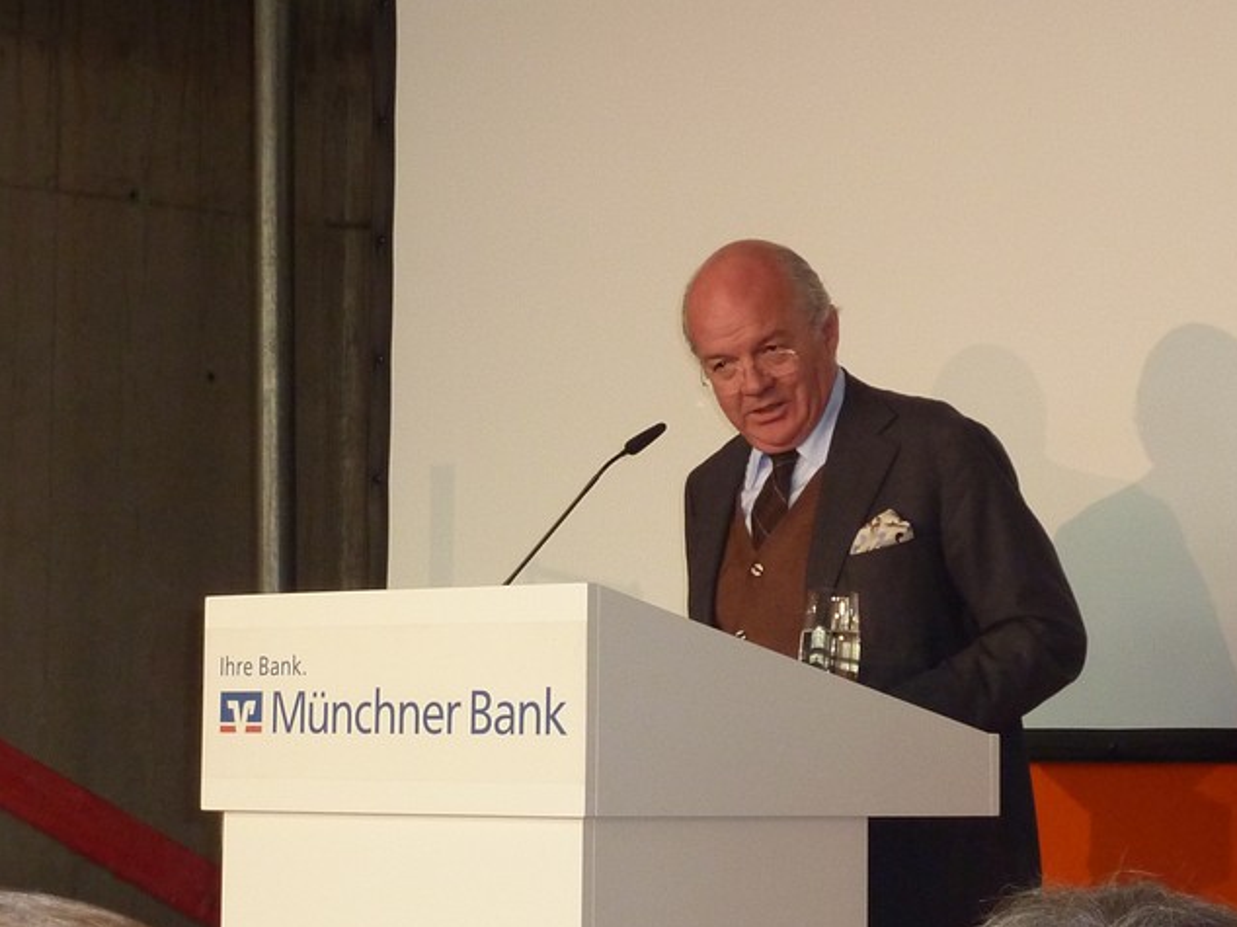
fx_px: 3608
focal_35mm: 101
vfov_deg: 14.6
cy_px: 466
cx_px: 620
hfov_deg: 19.5
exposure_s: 1/30
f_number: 3.9
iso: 320
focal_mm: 9.1
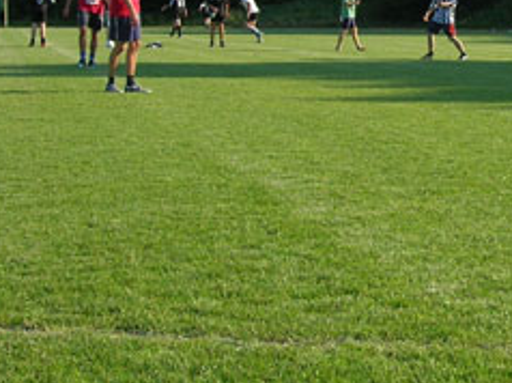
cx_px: 463
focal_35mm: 96
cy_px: 75
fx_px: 1418
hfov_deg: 20.1
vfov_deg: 15.3
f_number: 4.8
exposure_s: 1/350
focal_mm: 7.8
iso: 64
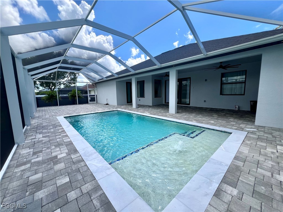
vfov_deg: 89.9
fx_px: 106
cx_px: 142
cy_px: 106
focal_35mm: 13
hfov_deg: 106.2
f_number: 1.8
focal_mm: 1.57
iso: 32
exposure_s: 1/477
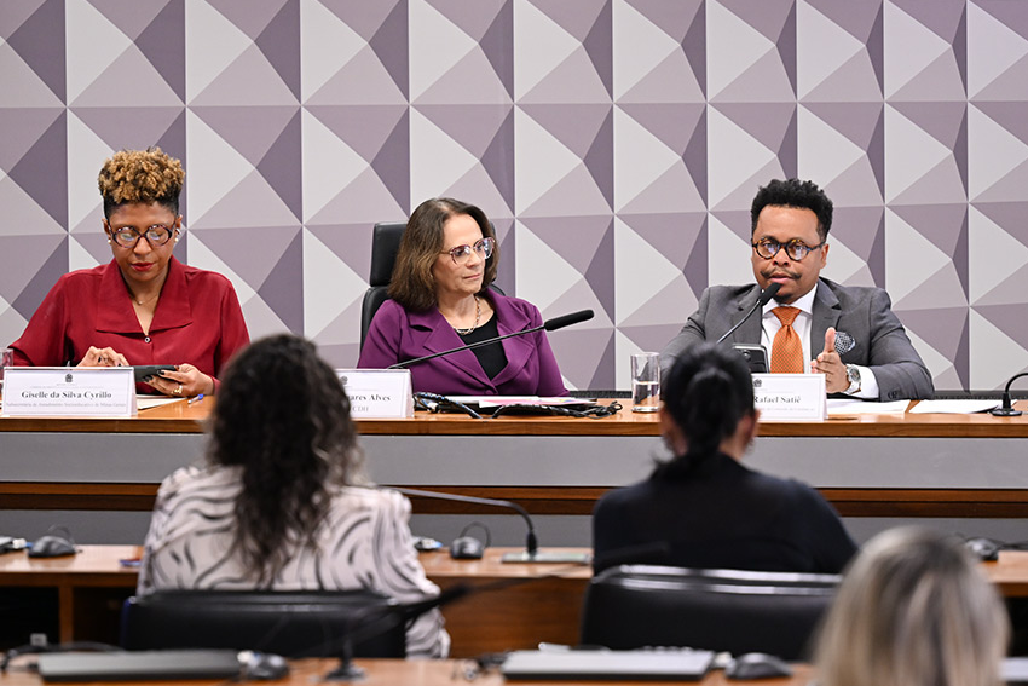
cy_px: 342
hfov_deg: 9.7
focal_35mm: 212
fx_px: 6054
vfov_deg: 6.5
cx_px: 510
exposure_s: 1/125
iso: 1000
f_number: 2.8
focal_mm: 140
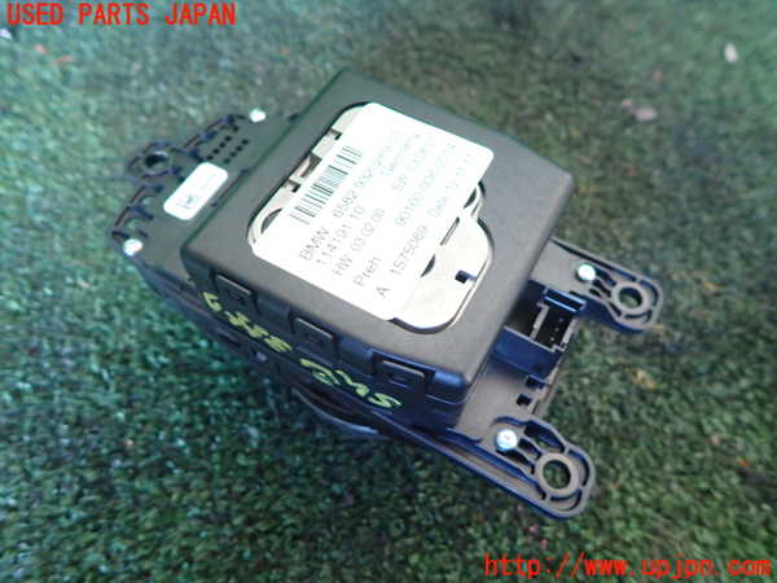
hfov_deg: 69.4
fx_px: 561
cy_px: 292
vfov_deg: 54.9
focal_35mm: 25
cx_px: 388
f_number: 2
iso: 640
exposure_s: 1/30
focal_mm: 4.5
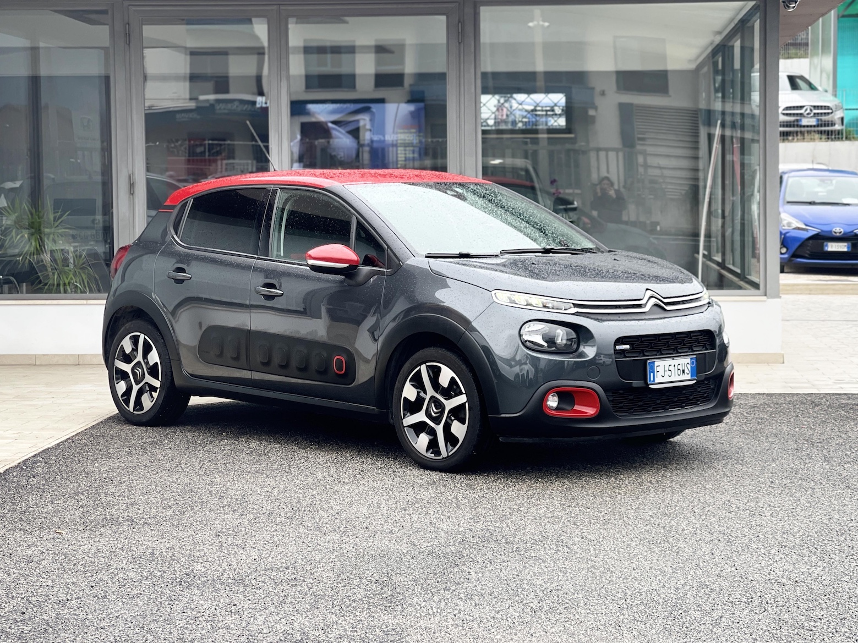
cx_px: 429
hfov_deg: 30.3
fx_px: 1586
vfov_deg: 22.9
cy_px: 322
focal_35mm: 64
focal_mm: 7.5
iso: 32
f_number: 2.2
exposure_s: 1/121
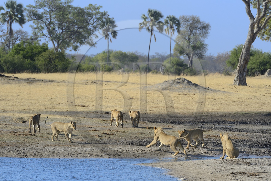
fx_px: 2107
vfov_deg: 4.9
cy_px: 90
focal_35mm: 280
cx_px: 136
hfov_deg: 7.4
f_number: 10
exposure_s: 1/500
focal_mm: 280
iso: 400
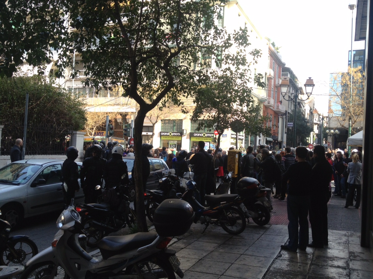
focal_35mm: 35
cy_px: 140
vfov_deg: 40.7
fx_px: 377
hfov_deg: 52.6
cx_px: 186
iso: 50
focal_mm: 4.28
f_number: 2.4
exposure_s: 1/237
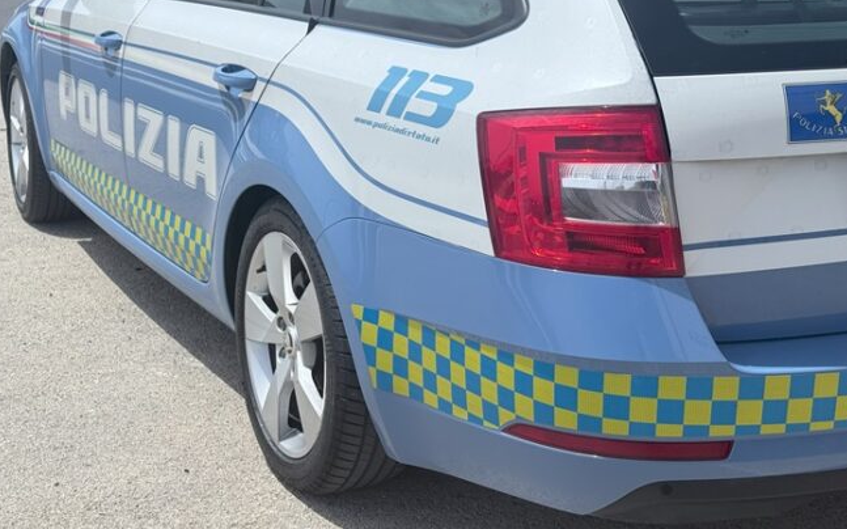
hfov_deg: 34.6
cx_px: 415
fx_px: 1362
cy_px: 164
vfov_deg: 21.9
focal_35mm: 59
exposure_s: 1/6536
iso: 64
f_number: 1.78
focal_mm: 6.76
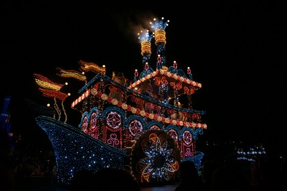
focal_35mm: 24
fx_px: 191
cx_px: 144
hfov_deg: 73.8
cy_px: 96
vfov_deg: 53.0
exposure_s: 1/40
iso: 800
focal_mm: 16
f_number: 3.5
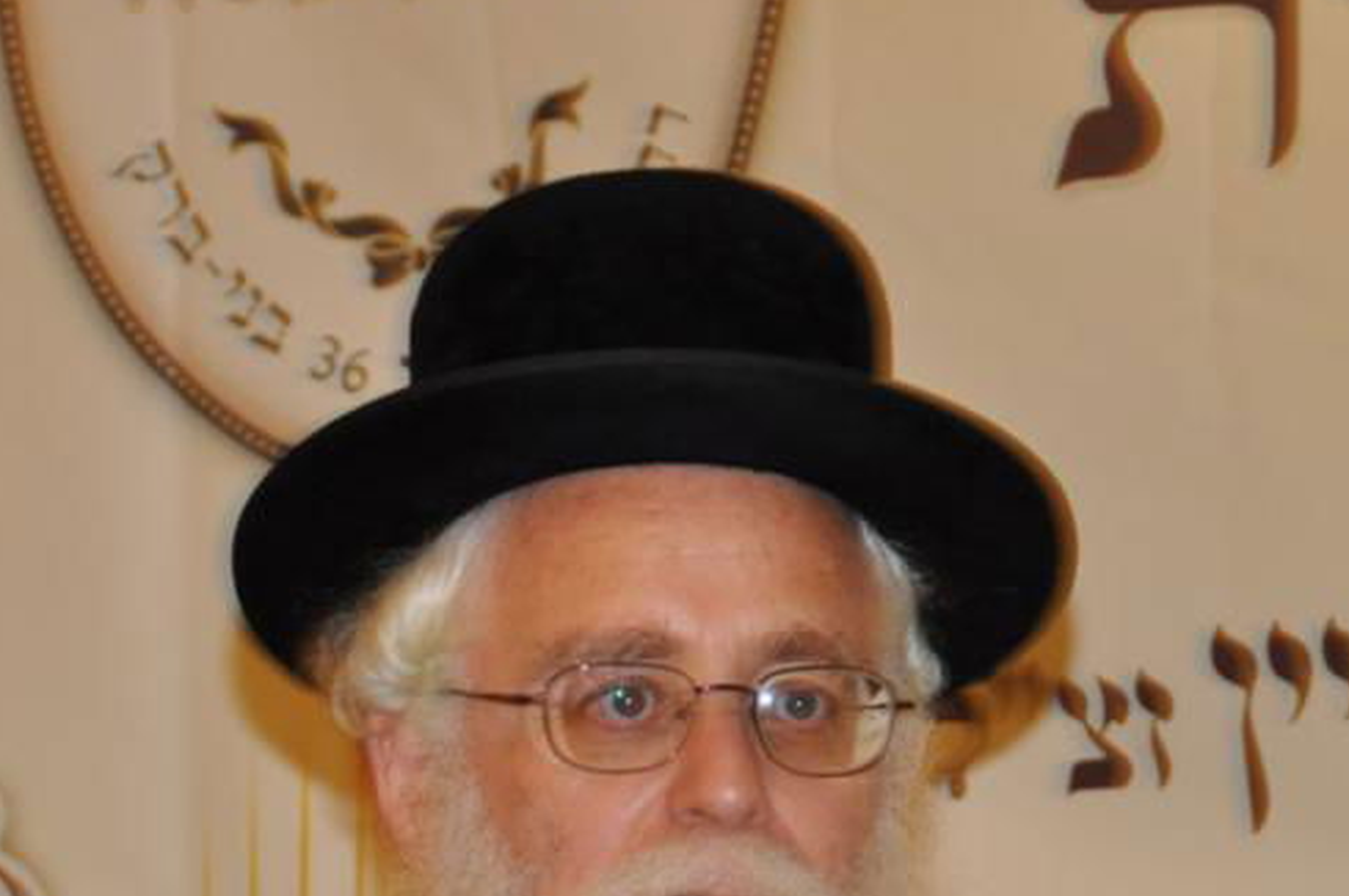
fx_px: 14113
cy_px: 863
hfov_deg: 5.5
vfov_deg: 3.6
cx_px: 687
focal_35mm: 377
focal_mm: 120
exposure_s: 1/60
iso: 800
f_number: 5.3
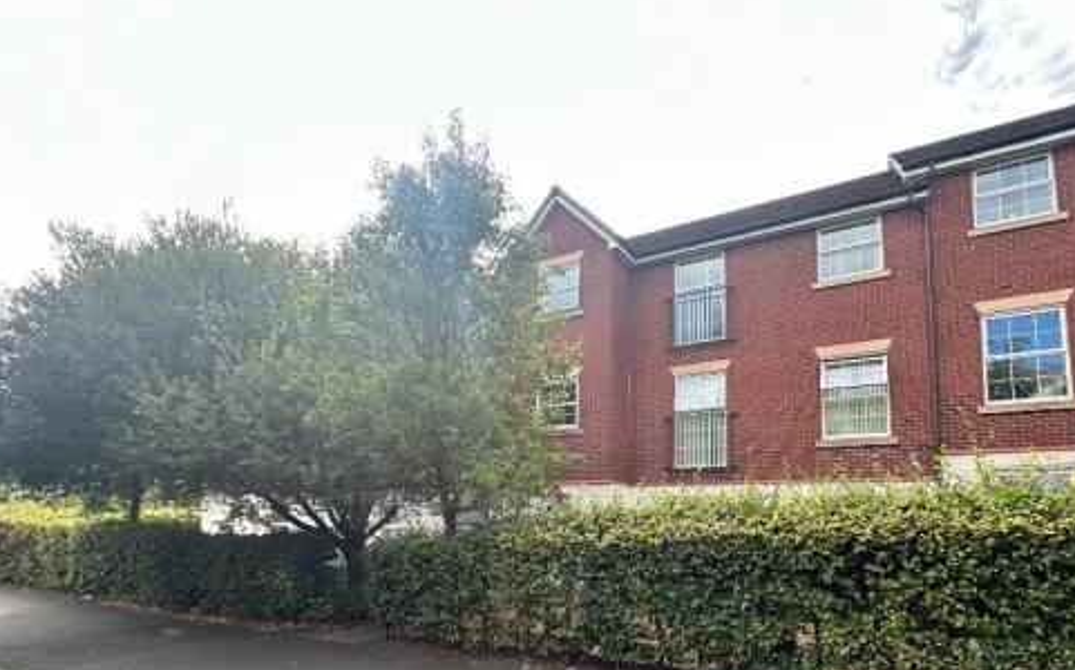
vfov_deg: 62.5
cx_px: 609
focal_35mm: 18
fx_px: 527
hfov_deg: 90.6
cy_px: 470
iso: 40
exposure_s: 1/256
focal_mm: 2.22
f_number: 2.2
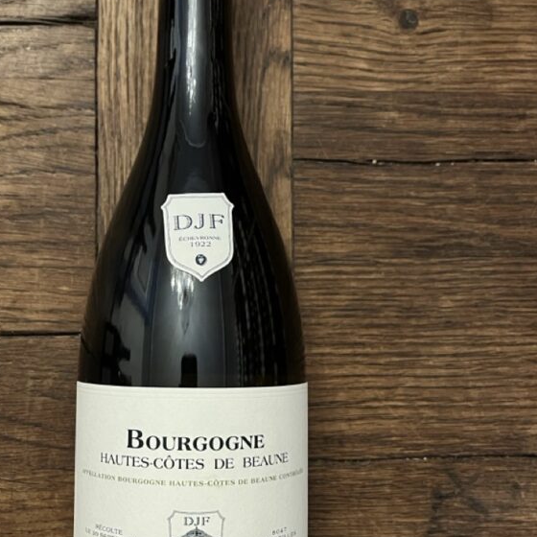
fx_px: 737
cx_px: 193
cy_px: 296
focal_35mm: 42
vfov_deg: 40.0
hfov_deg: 39.7
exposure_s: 1/50
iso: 320
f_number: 1.6
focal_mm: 5.1
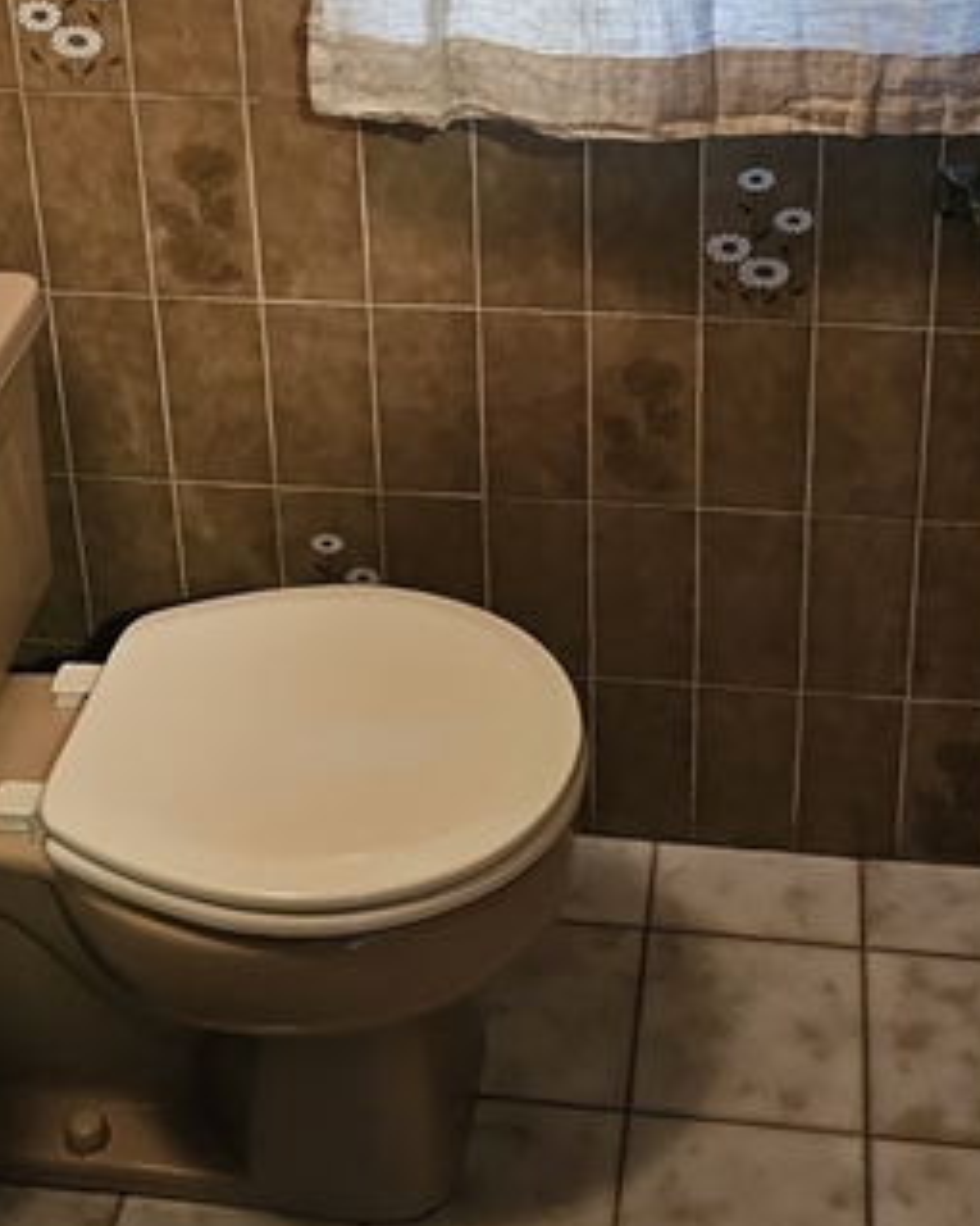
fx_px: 1959
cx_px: 542
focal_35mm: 54
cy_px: 85
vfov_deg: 32.7
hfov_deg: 28.1
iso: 1000
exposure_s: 1/120
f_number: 1.7
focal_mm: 6.3
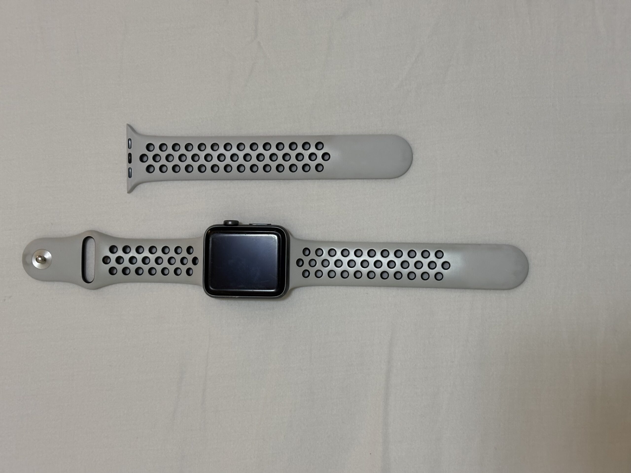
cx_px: 316
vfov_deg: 28.0
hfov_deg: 36.8
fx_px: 948
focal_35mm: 52
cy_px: 236
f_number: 1.6
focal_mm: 5.96
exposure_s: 1/50
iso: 125
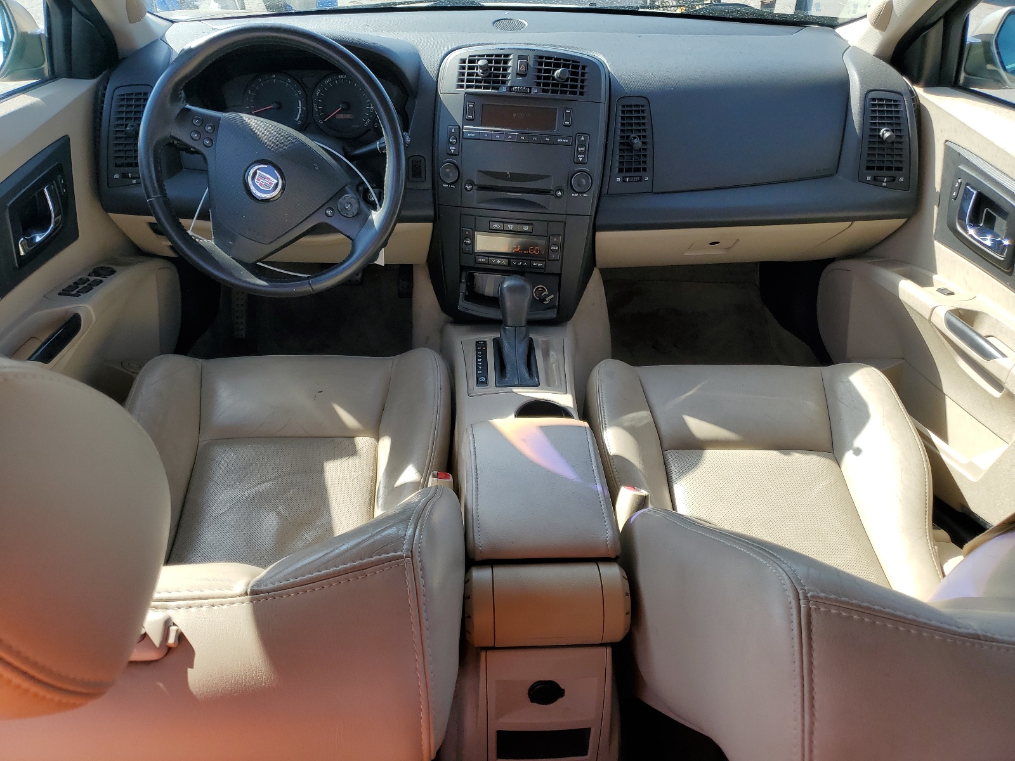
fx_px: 762
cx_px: 508
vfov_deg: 53.1
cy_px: 380
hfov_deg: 67.3
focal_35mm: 26
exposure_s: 1/625
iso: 50
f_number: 1.5
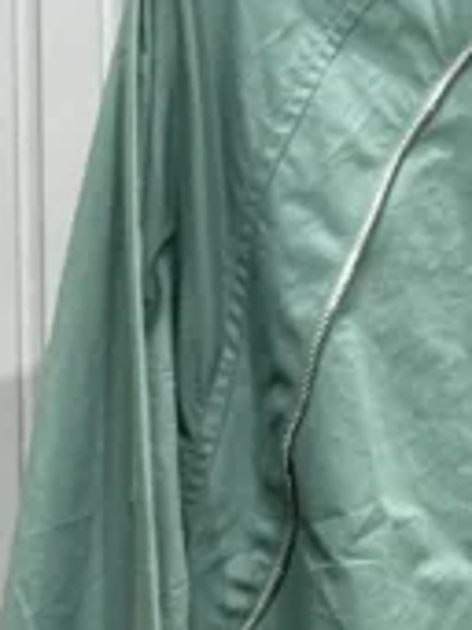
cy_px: 702
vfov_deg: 7.5
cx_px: 789
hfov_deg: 5.6
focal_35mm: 262
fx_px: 4769
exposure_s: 1/100
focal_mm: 6.76
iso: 50
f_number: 1.78
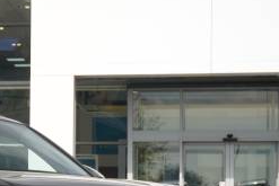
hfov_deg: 12.3
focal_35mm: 163
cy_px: 205
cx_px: -55
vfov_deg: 8.4
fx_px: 1264
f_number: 5.6
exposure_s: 1/160
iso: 100
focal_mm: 42
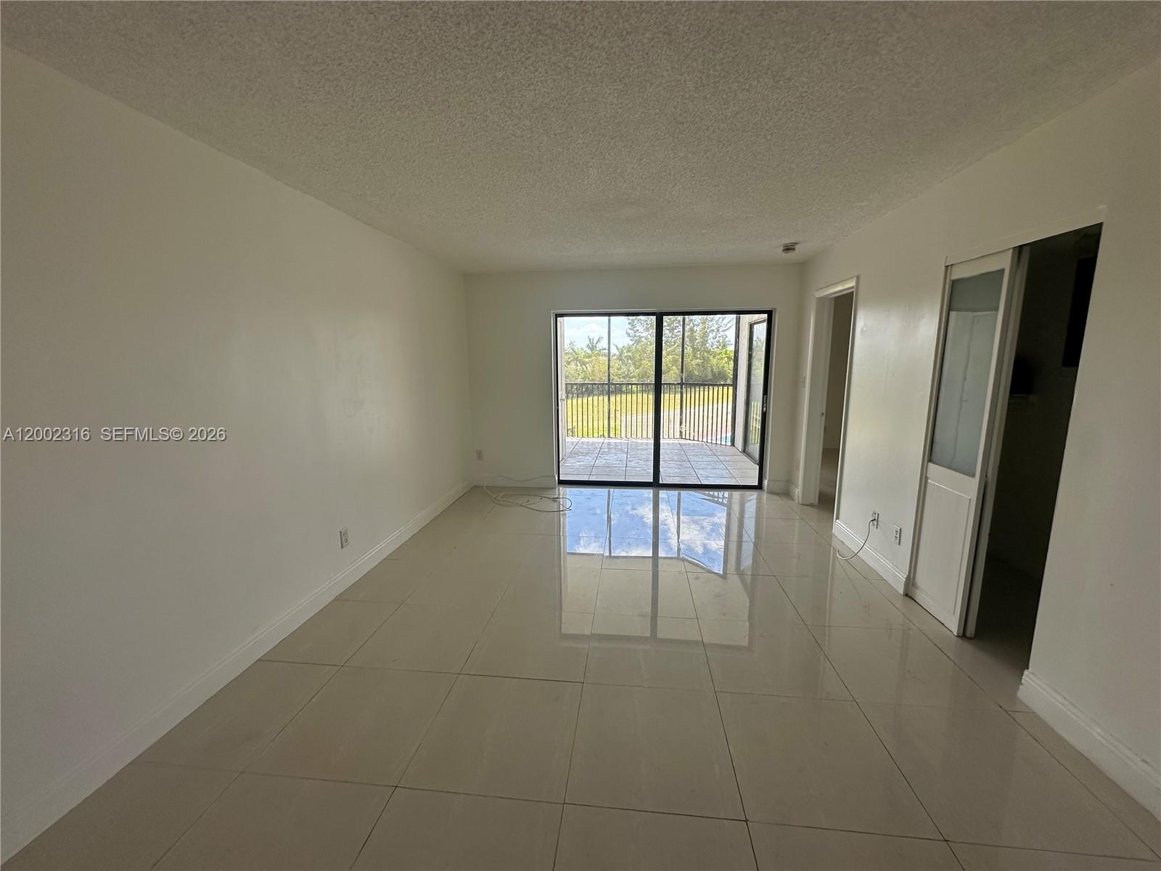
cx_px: 580
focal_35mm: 14
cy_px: 436
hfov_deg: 102.1
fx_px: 470
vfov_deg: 85.7
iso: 40
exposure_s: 1/187
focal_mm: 2.22
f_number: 2.2
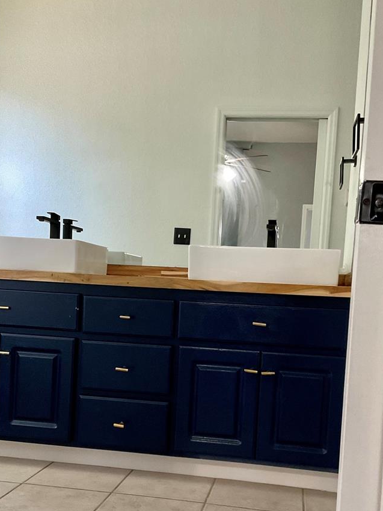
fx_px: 605
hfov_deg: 35.1
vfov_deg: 45.1
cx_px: 190
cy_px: 339
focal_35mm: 41
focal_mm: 3
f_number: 1.8
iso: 160
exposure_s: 1/60
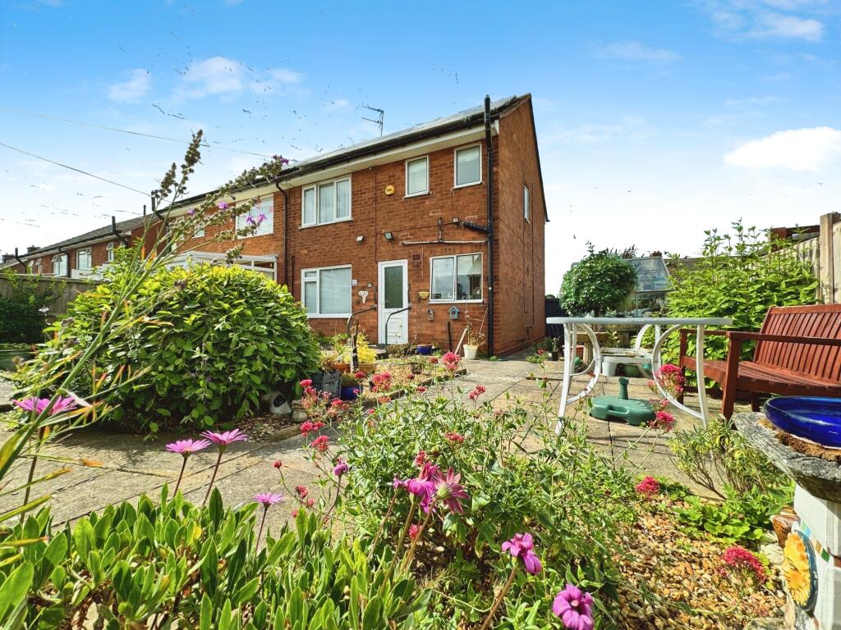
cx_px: 420
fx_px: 340
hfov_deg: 102.1
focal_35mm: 14
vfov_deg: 85.7
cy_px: 315
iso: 50
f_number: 2.2
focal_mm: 2.22
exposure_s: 1/1236
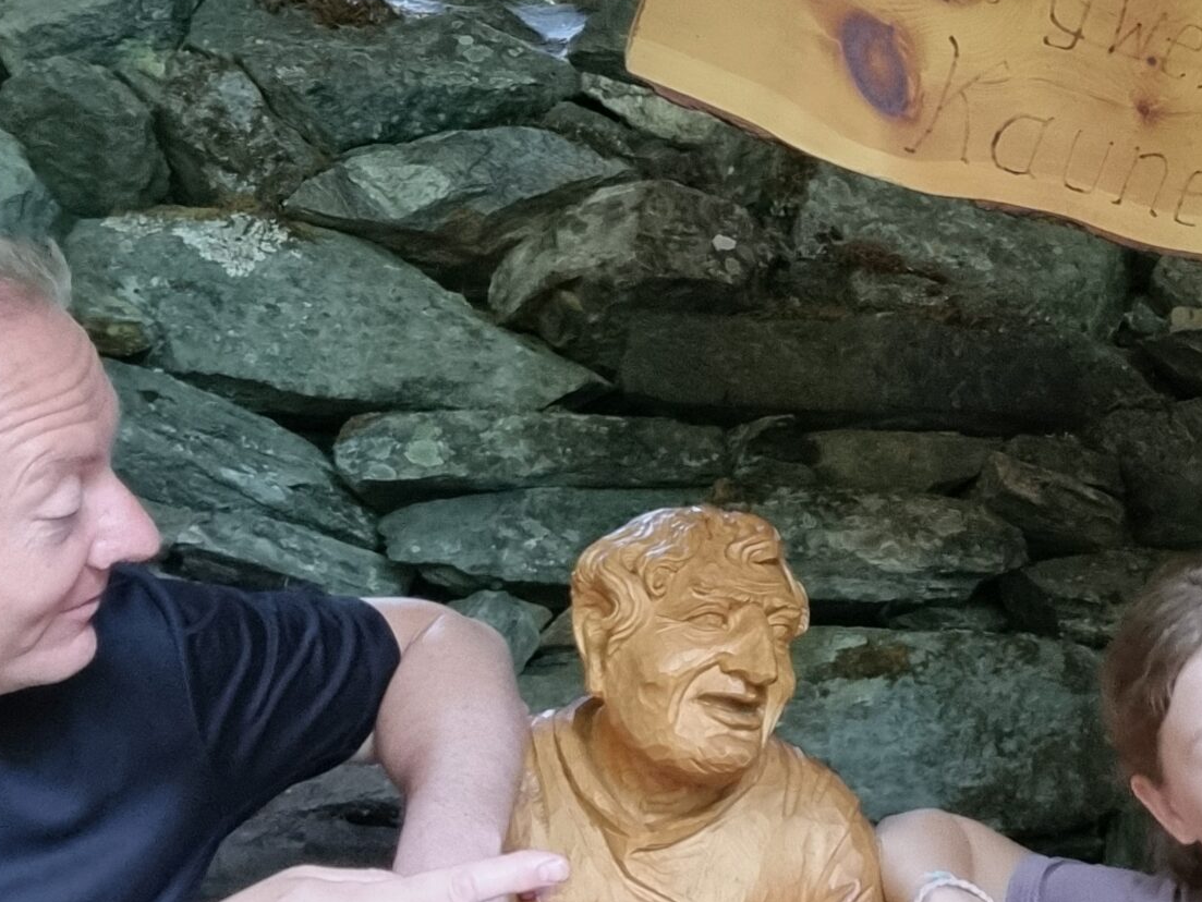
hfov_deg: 32.2
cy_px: 453
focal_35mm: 58
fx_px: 2015
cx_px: 985
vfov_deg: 25.2
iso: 640
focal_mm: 3.3
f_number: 2.2
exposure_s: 1/50
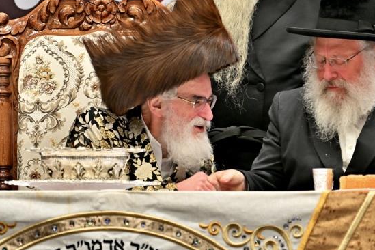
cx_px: 254
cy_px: 70
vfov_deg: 2.5
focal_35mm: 560
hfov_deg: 3.7
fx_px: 5833
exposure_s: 1/250
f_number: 2.8
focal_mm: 200
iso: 250
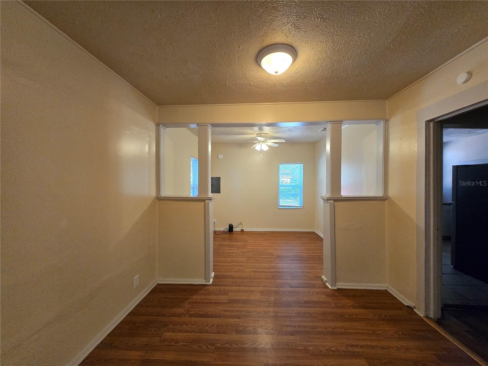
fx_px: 183
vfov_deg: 89.9
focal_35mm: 13
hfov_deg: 106.2
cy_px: 183
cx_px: 244
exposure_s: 1/60
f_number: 2.2
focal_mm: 1.7
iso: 250
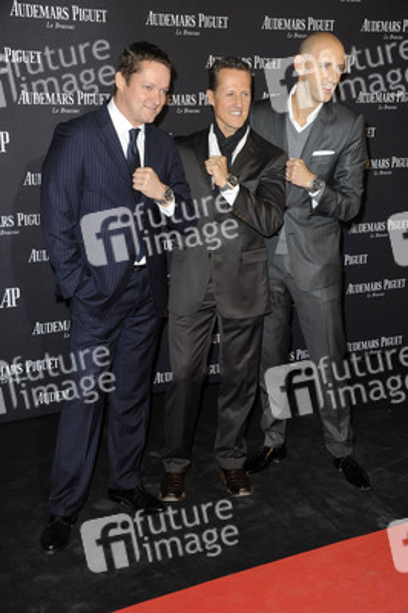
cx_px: 204
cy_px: 306
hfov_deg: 26.9
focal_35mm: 50
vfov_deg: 39.6
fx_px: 851
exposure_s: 1/160
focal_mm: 50
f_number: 6.3
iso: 400
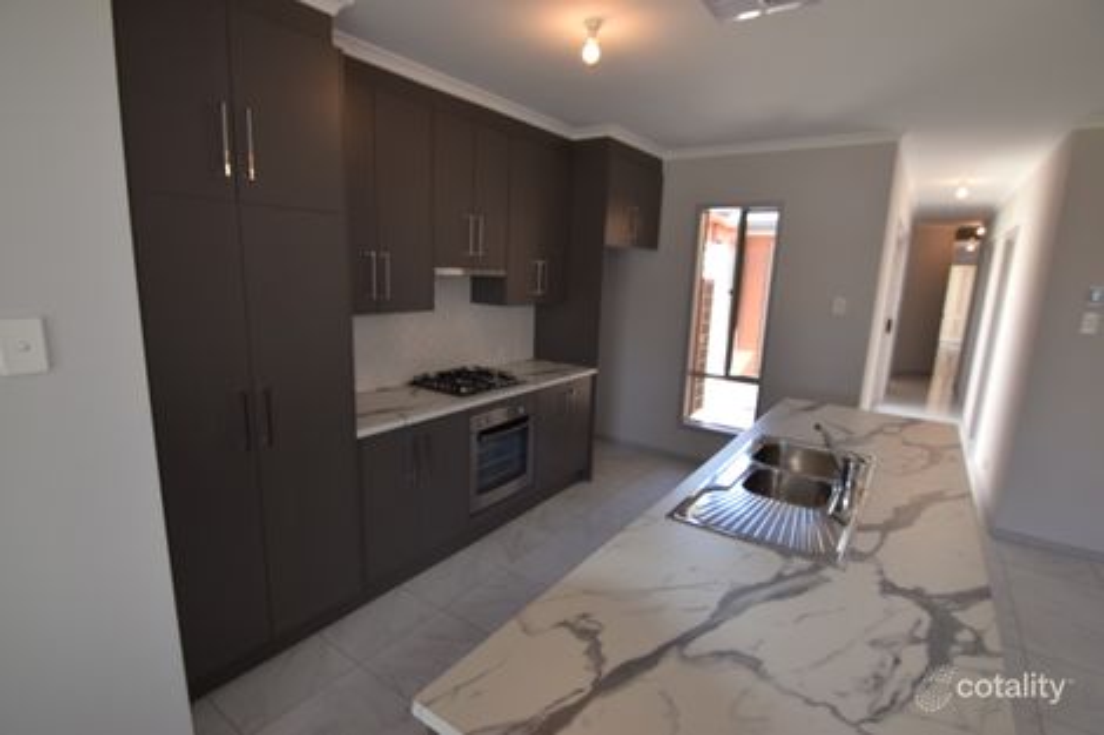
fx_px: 506
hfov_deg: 95.0
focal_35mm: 16
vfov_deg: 72.0
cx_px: 552
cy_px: 368
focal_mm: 11
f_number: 5.6
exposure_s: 1/125
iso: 450
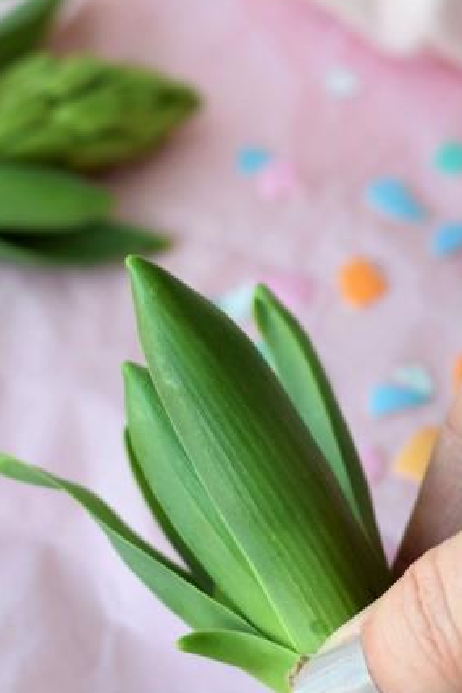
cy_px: 291
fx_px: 3445
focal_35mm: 179
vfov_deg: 11.5
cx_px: 387
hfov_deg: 7.7
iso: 160
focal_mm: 50
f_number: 3.5
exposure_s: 1/60
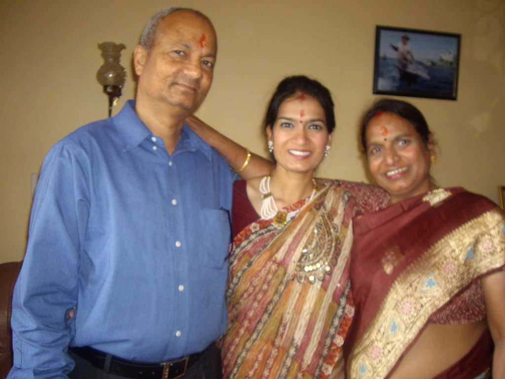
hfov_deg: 49.0
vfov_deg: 37.7
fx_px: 554
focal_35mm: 38
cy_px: 190
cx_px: 252
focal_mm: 6.2
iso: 200
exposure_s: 1/40
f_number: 2.7
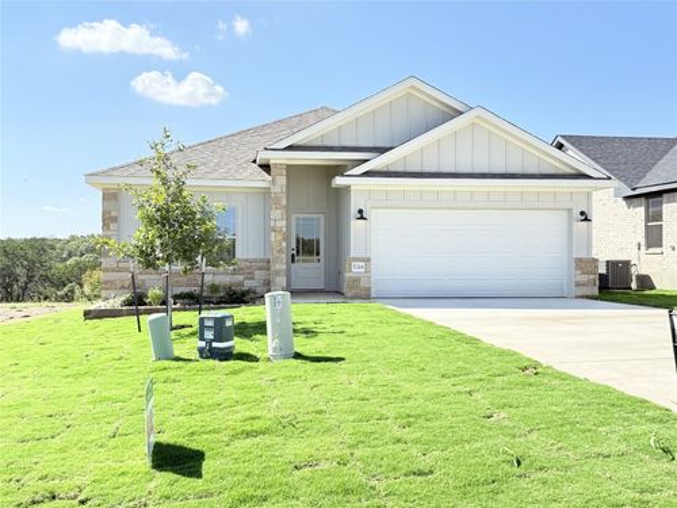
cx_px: 338
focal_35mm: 36
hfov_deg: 51.4
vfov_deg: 39.7
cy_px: 254
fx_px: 704
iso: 100
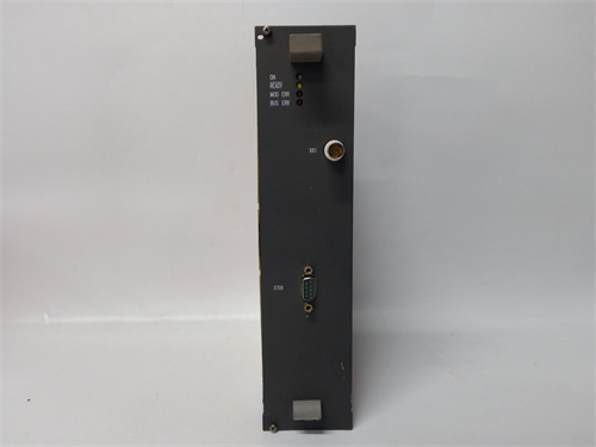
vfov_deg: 51.4
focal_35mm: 27
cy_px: 224
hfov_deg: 65.3
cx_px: 298
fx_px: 465
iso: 162
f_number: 2
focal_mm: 3.79
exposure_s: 1/33
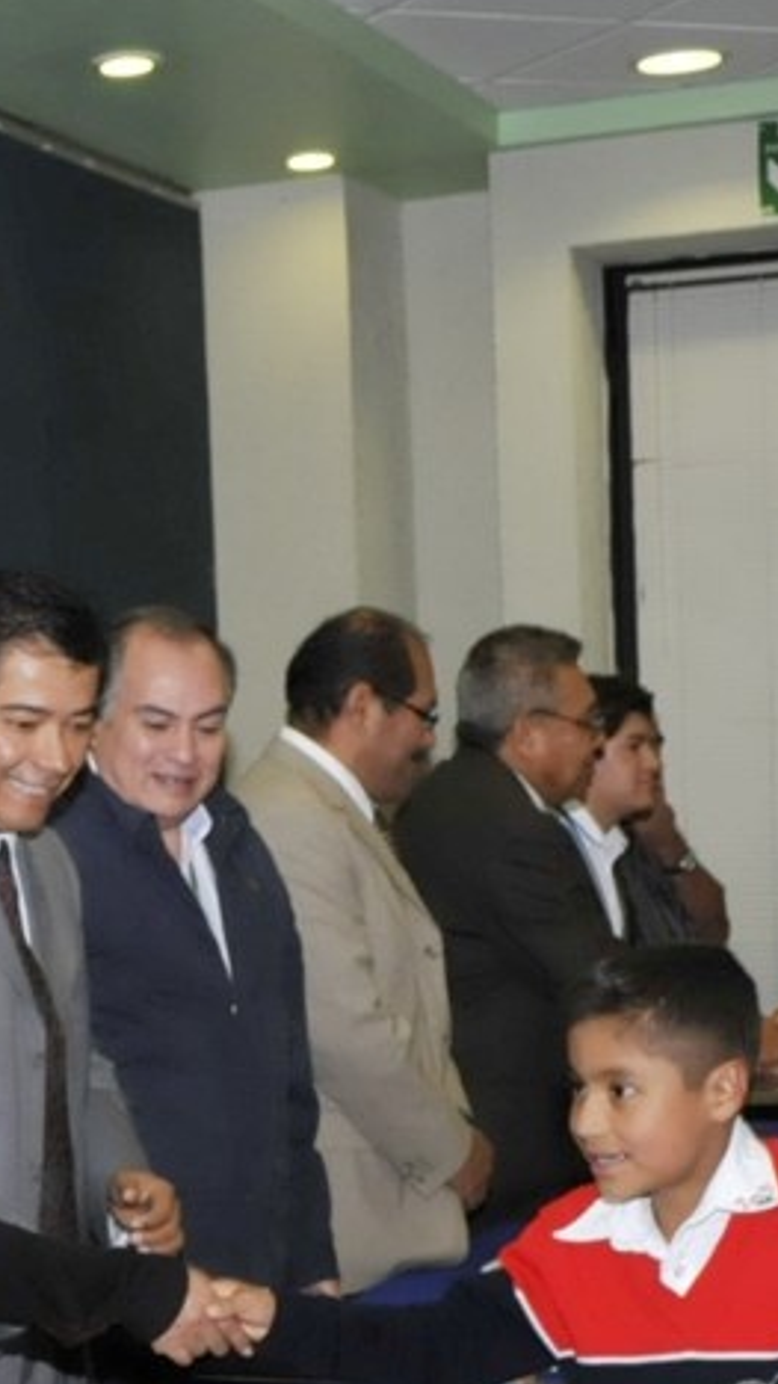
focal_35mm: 87
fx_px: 3193
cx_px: -204
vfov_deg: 24.0
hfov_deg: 13.4
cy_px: 1158
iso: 800
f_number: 8
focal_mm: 20
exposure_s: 1/60
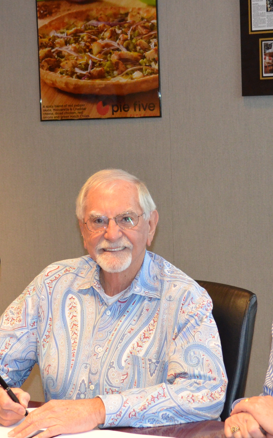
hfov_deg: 14.4
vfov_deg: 22.8
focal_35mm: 91
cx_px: 129
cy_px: 242
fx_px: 1084
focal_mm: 32
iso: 2000
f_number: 4.8
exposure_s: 1/60
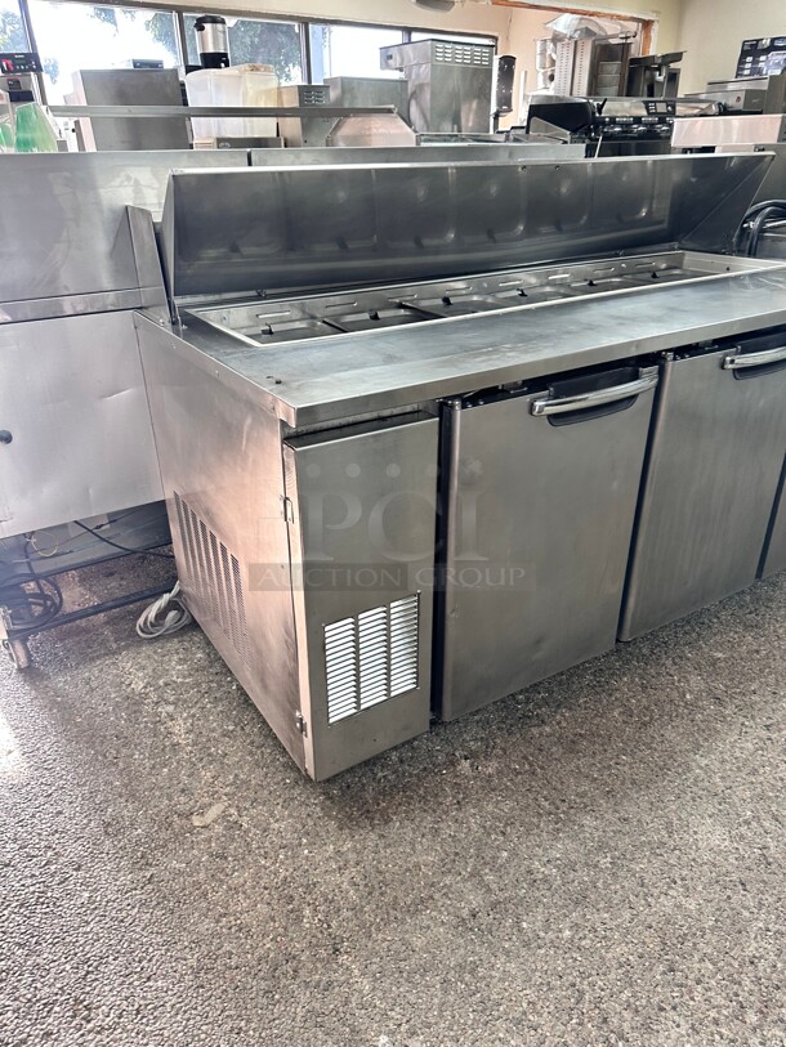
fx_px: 726
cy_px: 524
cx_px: 393
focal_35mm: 24
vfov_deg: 71.6
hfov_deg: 56.8
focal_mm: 6.86
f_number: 1.78
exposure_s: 1/78
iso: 250
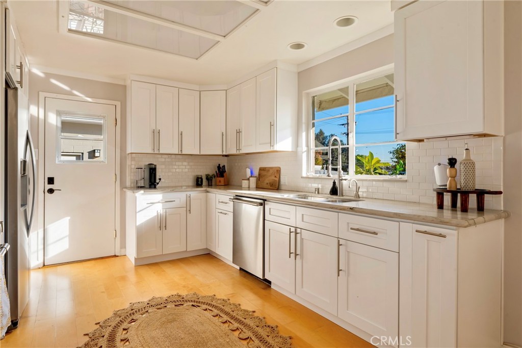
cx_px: 261
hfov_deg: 85.1
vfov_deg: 63.0
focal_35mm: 20
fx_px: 284
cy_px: 174
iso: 64
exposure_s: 1/4
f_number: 13
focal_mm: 19.6
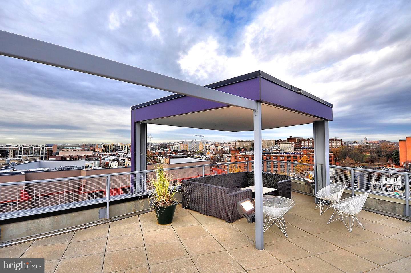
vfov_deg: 67.2
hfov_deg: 90.1
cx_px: 206
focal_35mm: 18
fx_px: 205
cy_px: 136
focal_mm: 12
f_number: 8
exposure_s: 1/250
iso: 200
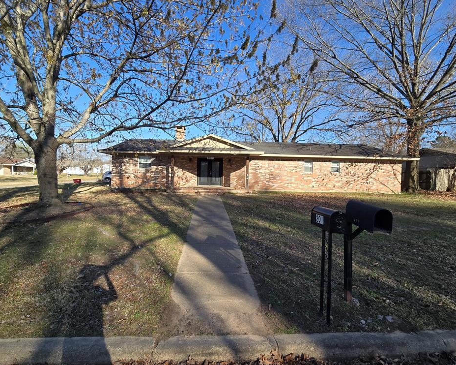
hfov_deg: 100.7
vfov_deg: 88.0
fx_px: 189
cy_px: 181
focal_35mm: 14
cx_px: 219
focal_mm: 2.2
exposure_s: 1/965
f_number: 2.2
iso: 50
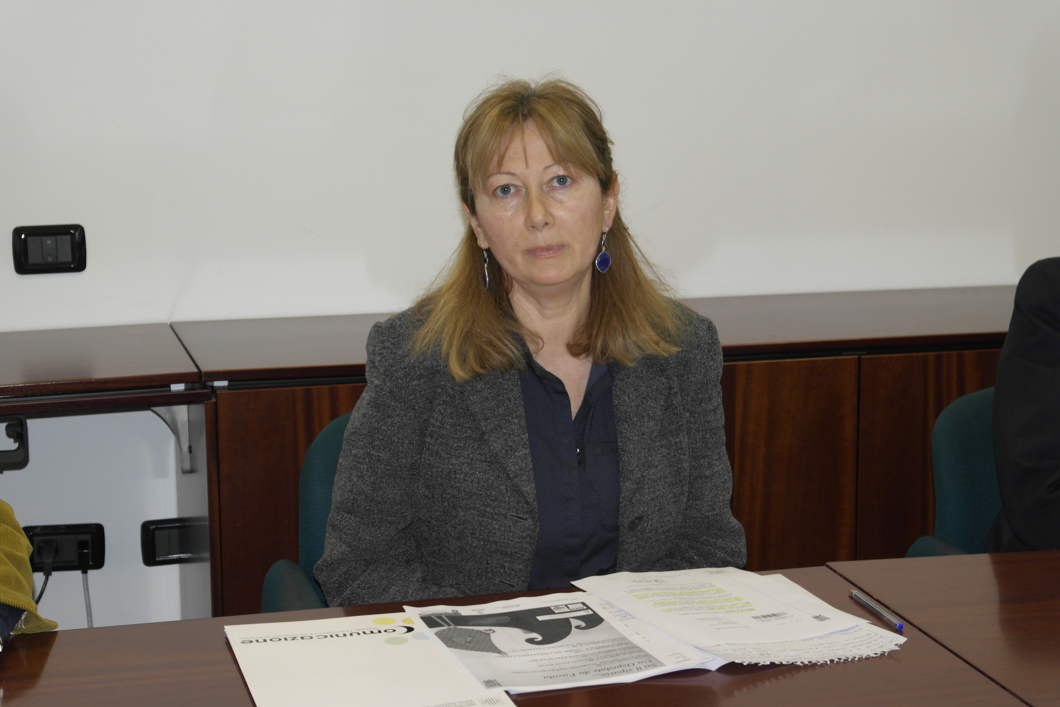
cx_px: 530
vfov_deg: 17.7
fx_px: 2267
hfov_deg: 26.3
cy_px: 354
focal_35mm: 77
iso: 400
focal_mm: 50
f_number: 5.6
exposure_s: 1/80
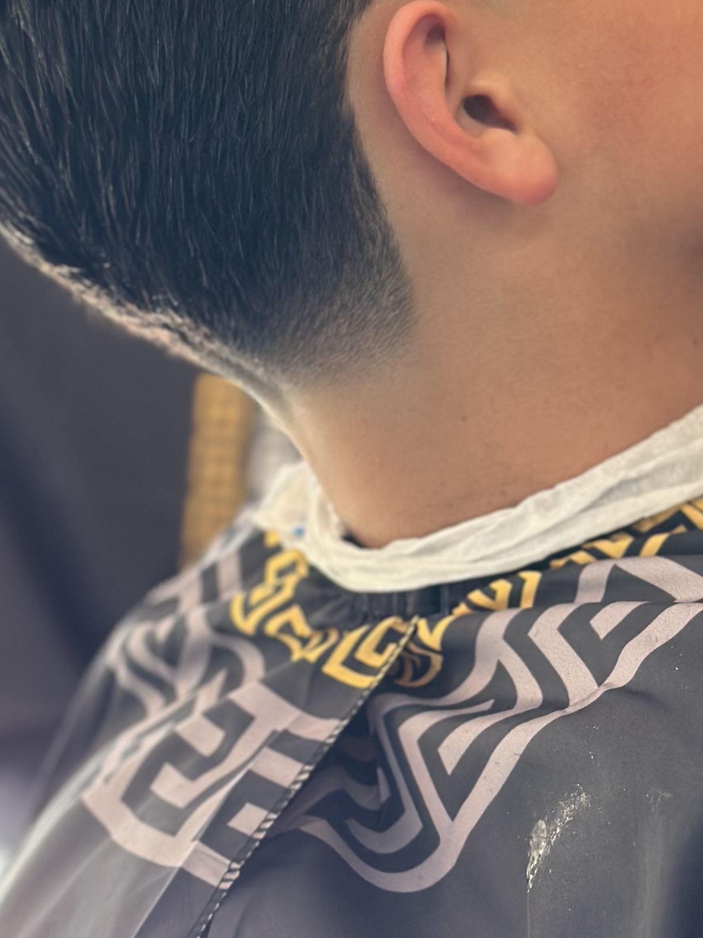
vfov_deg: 16.4
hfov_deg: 12.6
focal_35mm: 118
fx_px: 3195
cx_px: 400
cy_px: 58
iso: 80
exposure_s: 1/121
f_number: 1.78
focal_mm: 6.86
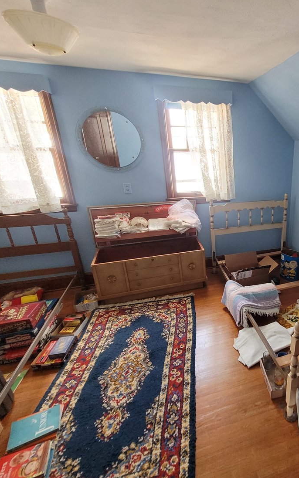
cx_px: 249
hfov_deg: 56.6
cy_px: 246
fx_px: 248
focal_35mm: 19
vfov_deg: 88.0
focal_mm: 1.74
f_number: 2.2
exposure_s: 1/60
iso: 320
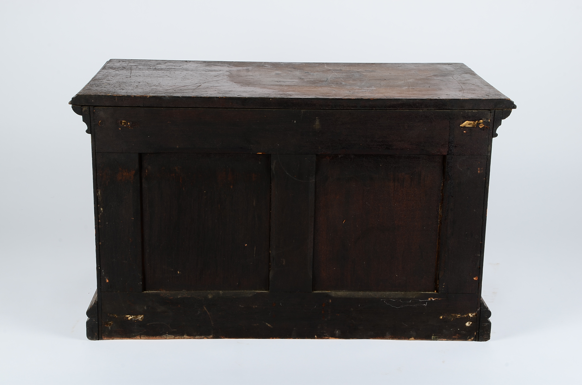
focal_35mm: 60
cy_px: 192
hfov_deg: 33.5
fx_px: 968
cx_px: 291
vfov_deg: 22.5
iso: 100
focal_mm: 40
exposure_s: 1/125
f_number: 14
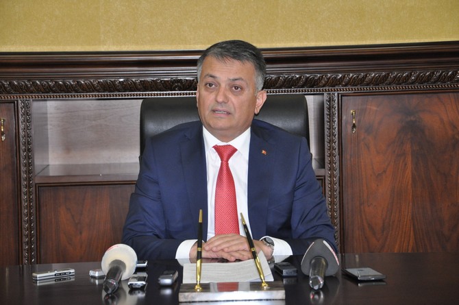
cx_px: 230
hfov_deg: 18.2
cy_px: 152
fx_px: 1433
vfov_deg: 12.1
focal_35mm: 112
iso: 1600
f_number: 5.3
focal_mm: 75
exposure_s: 1/60
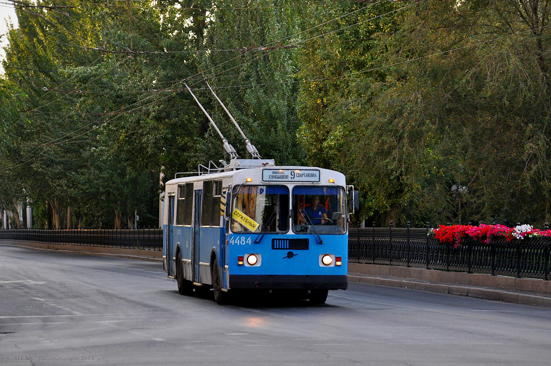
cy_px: 183
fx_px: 1605
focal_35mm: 105
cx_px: 276
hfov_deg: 19.5
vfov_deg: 13.0
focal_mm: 70
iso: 400
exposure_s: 1/160
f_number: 5.3
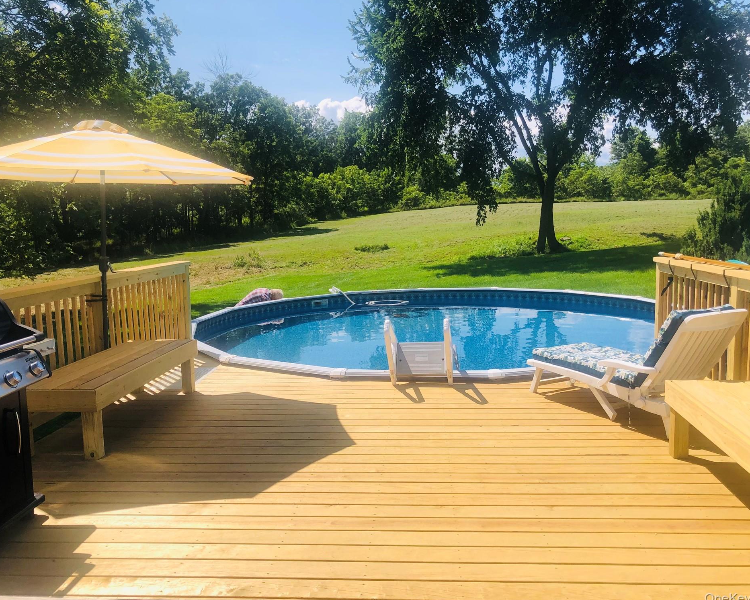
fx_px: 666
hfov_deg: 58.8
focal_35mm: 30
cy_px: 299
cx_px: 375
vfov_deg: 48.5
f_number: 1.8
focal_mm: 3.99
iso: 20
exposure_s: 1/2114
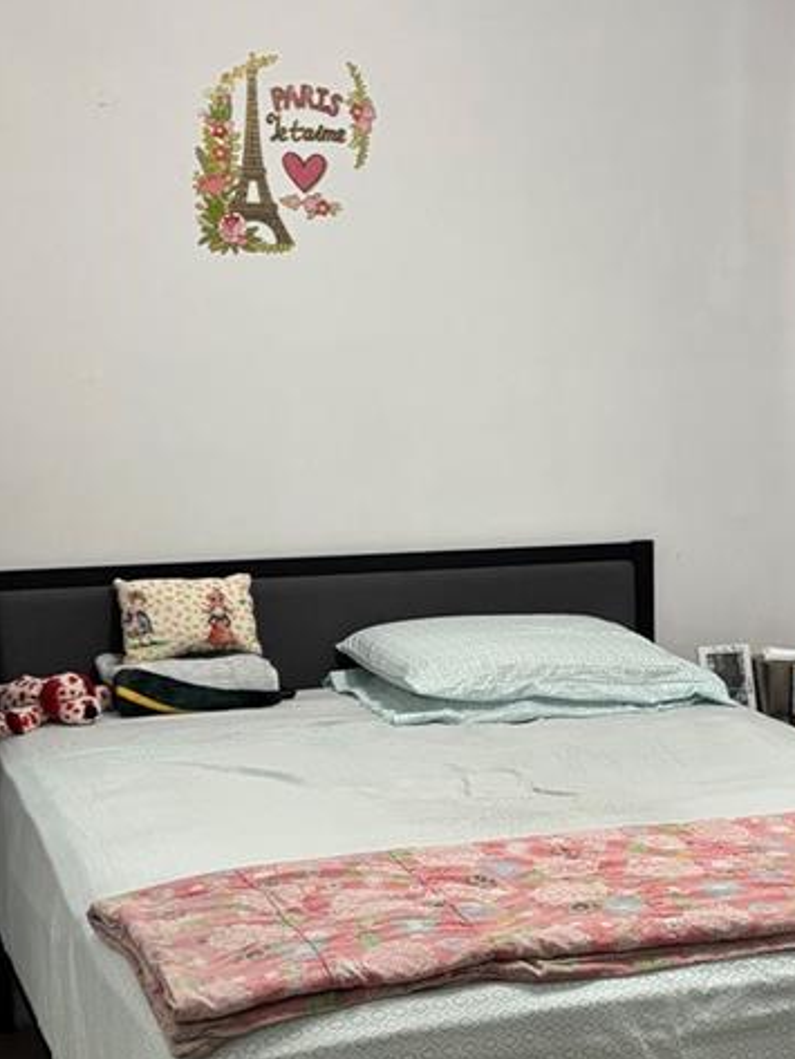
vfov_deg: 29.1
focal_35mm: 66
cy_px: 728
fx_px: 2020
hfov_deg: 22.0
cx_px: 645
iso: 200
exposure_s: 1/60
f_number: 1.6
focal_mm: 5.96
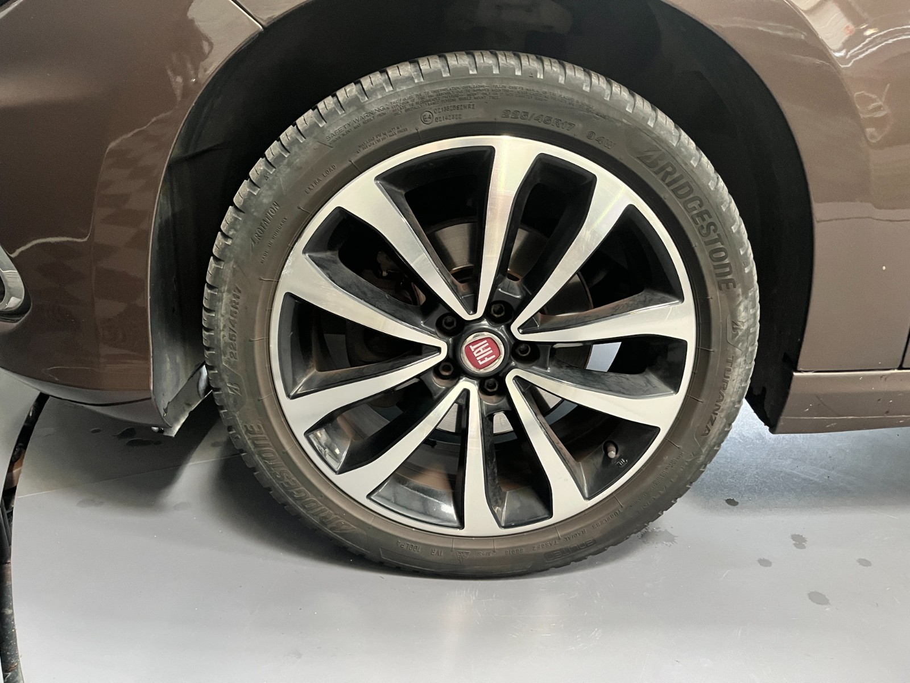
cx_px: 455
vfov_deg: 53.1
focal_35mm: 26
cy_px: 342
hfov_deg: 67.3
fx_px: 683
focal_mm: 5.1
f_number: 1.6
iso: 500
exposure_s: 1/33
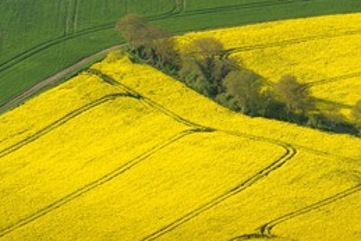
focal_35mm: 324
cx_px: 289
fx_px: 3251
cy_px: 64
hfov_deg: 6.3
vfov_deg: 4.2
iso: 400
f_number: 5.6
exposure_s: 1/1250
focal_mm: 200
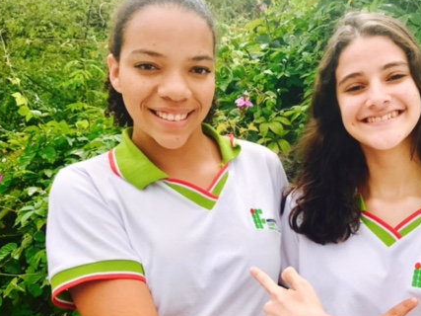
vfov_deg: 34.3
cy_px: 178
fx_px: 511
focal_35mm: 42
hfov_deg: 44.0
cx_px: 291
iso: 20
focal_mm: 3.99
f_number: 1.8
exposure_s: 1/1597
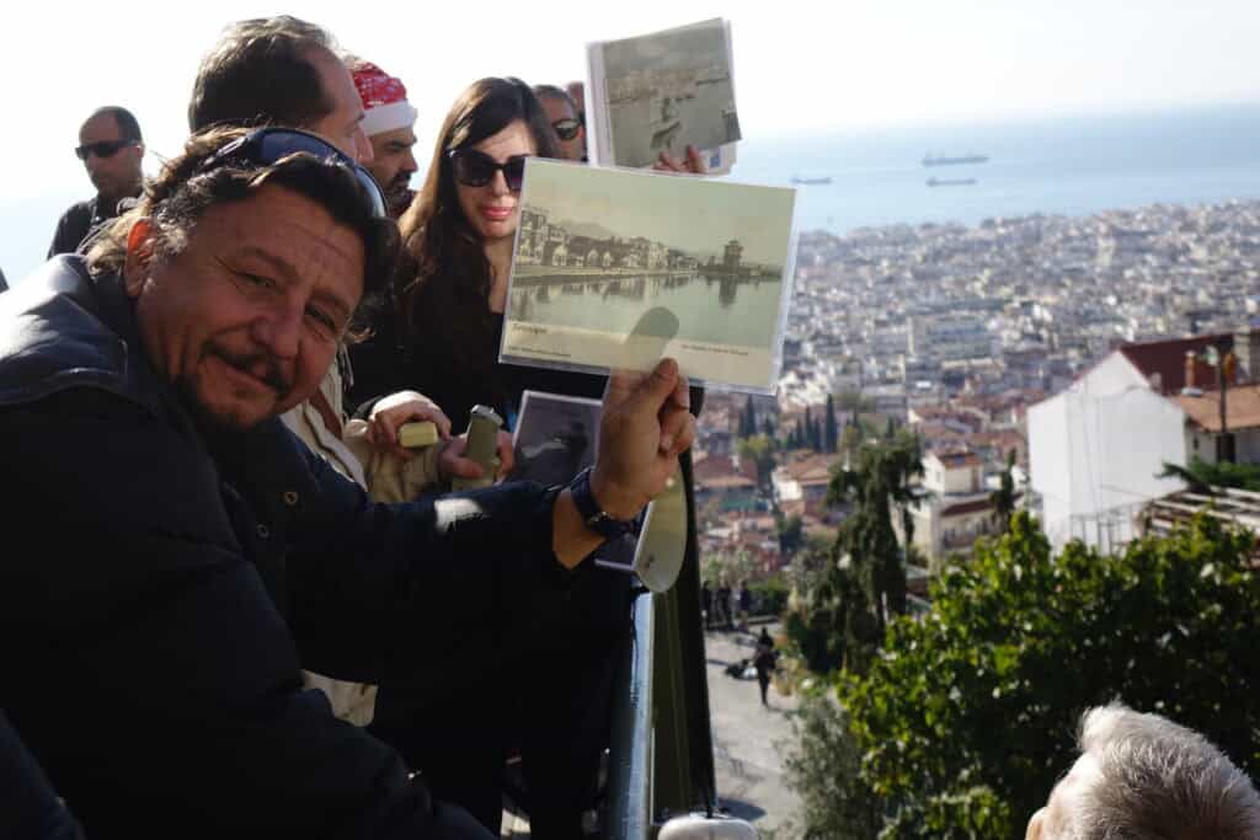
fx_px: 1890
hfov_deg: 36.9
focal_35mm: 54
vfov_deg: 25.1
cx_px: 630
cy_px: 420
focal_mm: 19.8
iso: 125
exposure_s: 1/800
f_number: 4
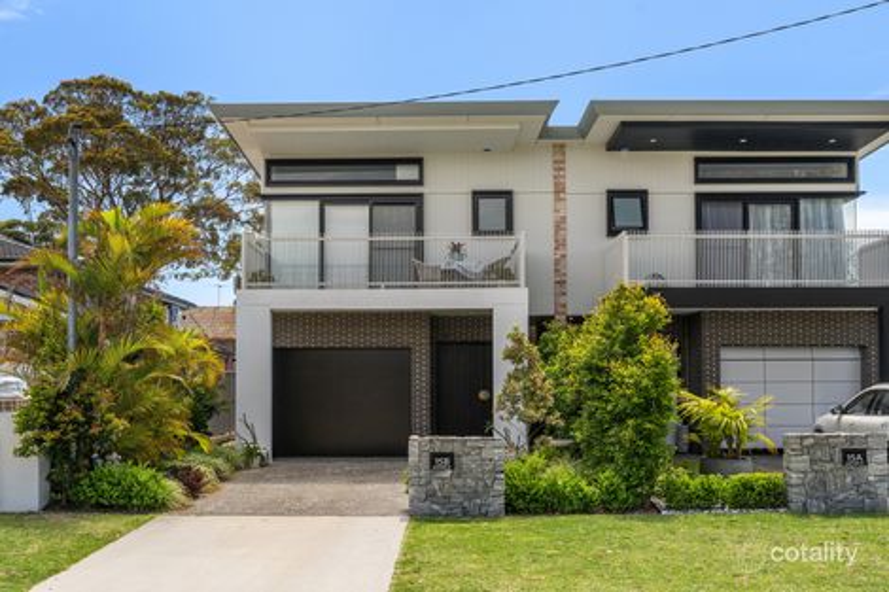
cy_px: 296
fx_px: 889
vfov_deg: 36.8
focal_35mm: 36
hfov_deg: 53.1
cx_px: 444
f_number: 11
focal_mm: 24
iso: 320
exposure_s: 1/125
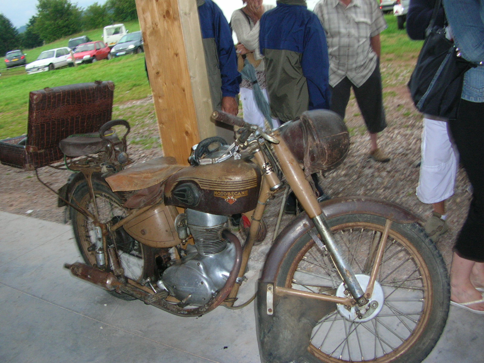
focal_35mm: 35
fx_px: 489
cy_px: 182
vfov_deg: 40.7
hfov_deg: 52.6
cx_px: 242
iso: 118
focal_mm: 5.8
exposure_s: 1/60.1
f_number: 2.8
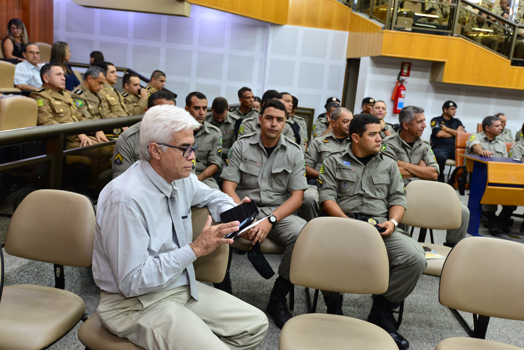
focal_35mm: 35
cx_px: 262
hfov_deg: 54.4
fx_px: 510
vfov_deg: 37.9
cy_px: 175
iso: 1600
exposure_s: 1/60
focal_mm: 35
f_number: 5
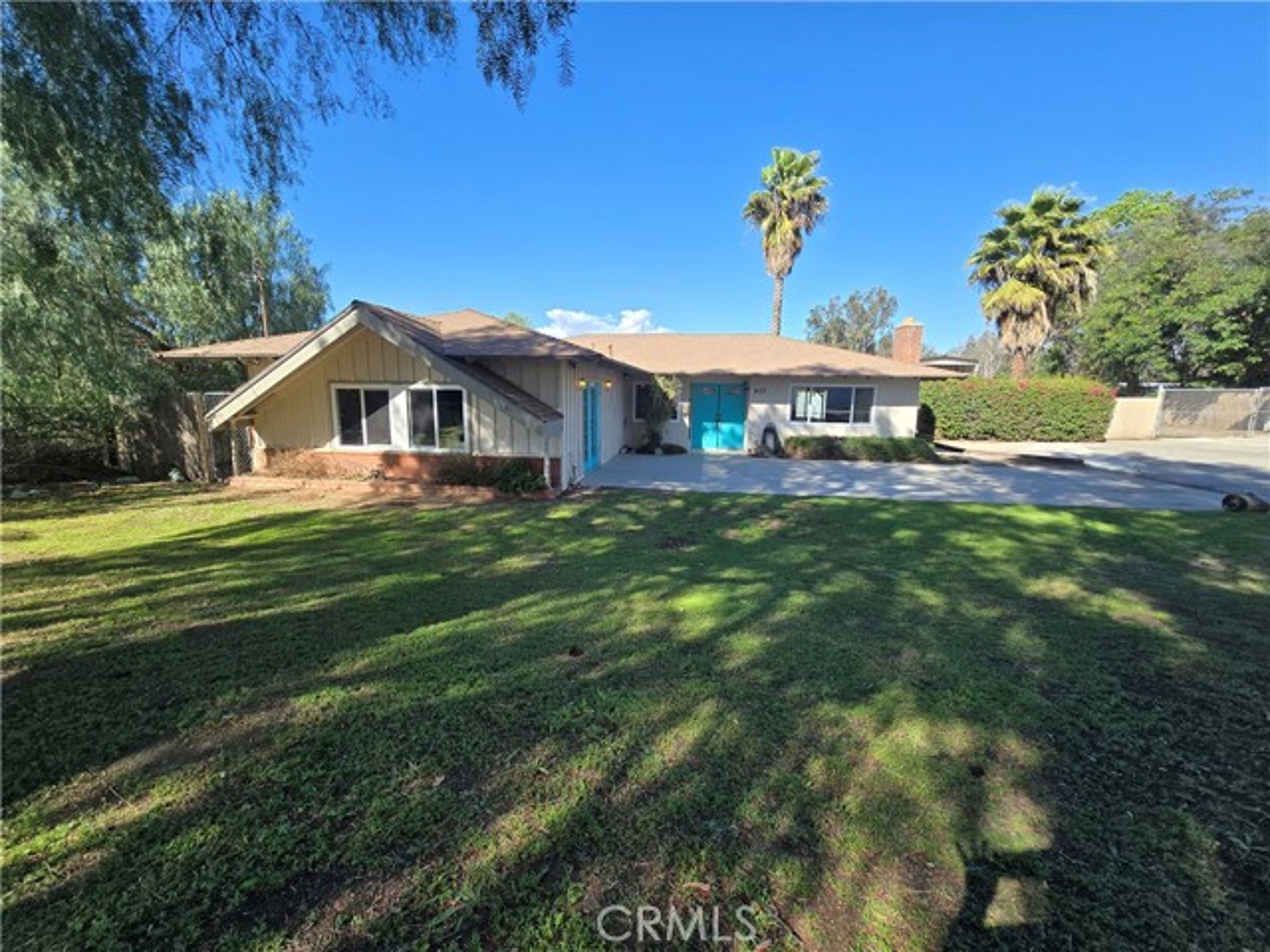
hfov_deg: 106.2
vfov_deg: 89.9
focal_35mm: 13
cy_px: 476
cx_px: 635
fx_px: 477
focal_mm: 2.2
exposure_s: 1/1108
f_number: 2.2
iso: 50
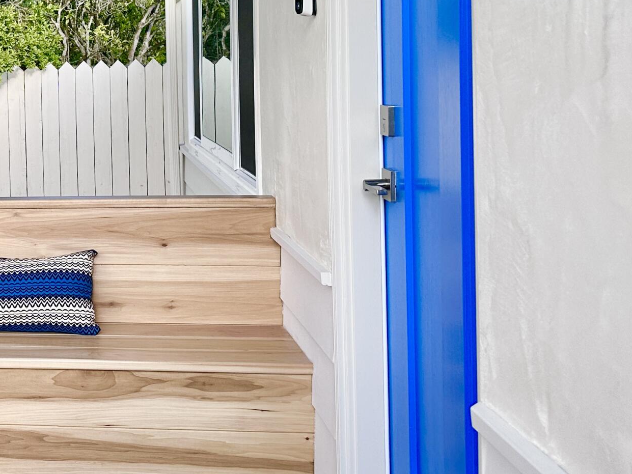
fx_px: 1059
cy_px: 110
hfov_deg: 30.0
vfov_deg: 24.9
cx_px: -52
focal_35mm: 58
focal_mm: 6.86
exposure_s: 1/663
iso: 80
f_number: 1.78
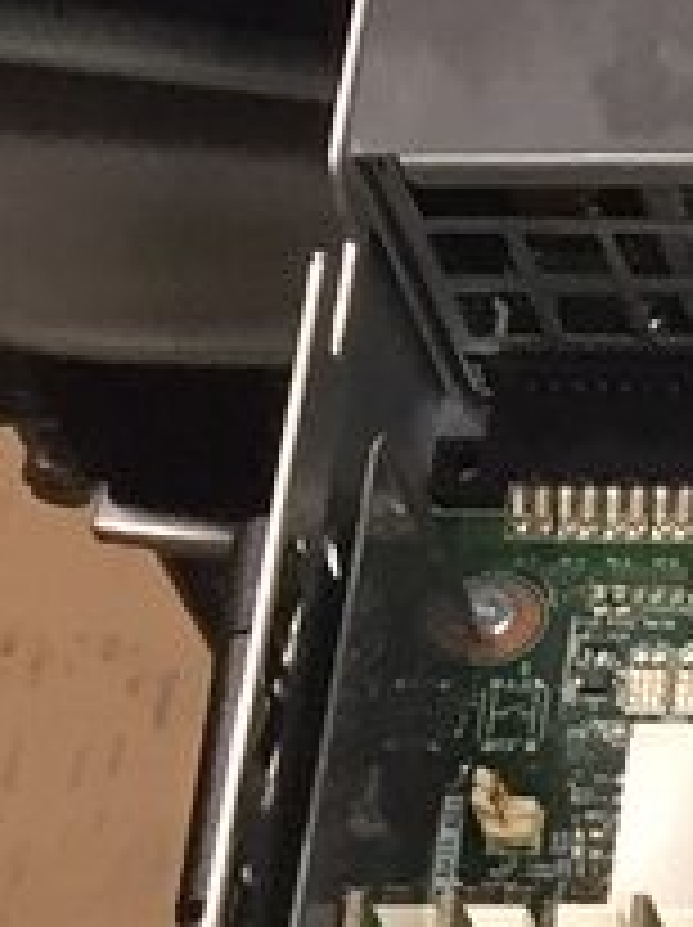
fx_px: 6152
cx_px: 2534
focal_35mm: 230
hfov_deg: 5.7
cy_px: 2336
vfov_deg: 7.9
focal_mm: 4.15
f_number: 2.2
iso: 40
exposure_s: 1/33
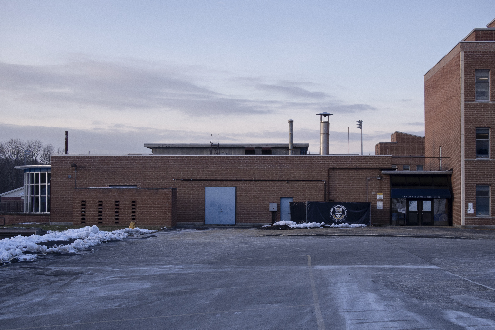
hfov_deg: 32.9
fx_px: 839
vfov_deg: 22.3
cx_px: 249
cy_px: 157
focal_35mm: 61
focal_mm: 29
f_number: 8
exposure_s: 1/160
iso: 400
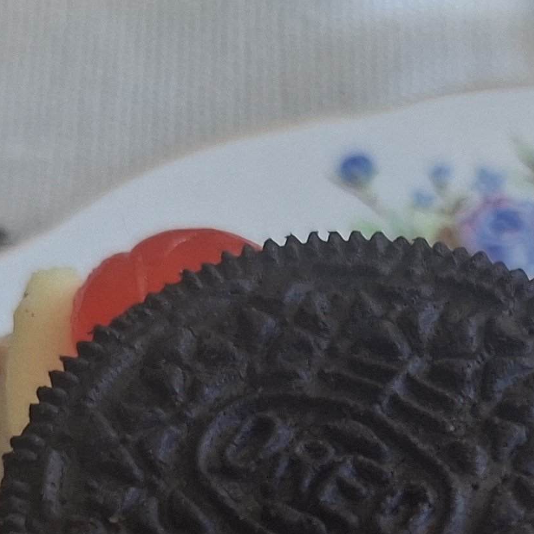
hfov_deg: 16.9
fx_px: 1728
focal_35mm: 99
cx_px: 622
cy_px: 861
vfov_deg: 15.8
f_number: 1.8
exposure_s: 1/100
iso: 125
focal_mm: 5.54
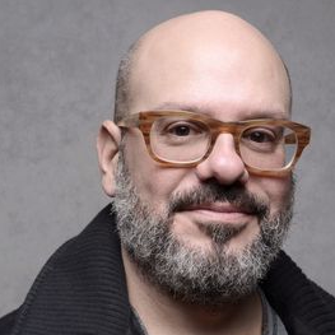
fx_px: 1204
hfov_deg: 15.8
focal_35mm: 110
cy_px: 233
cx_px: 166
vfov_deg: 15.8
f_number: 16
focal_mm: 85
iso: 100
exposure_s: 1/160
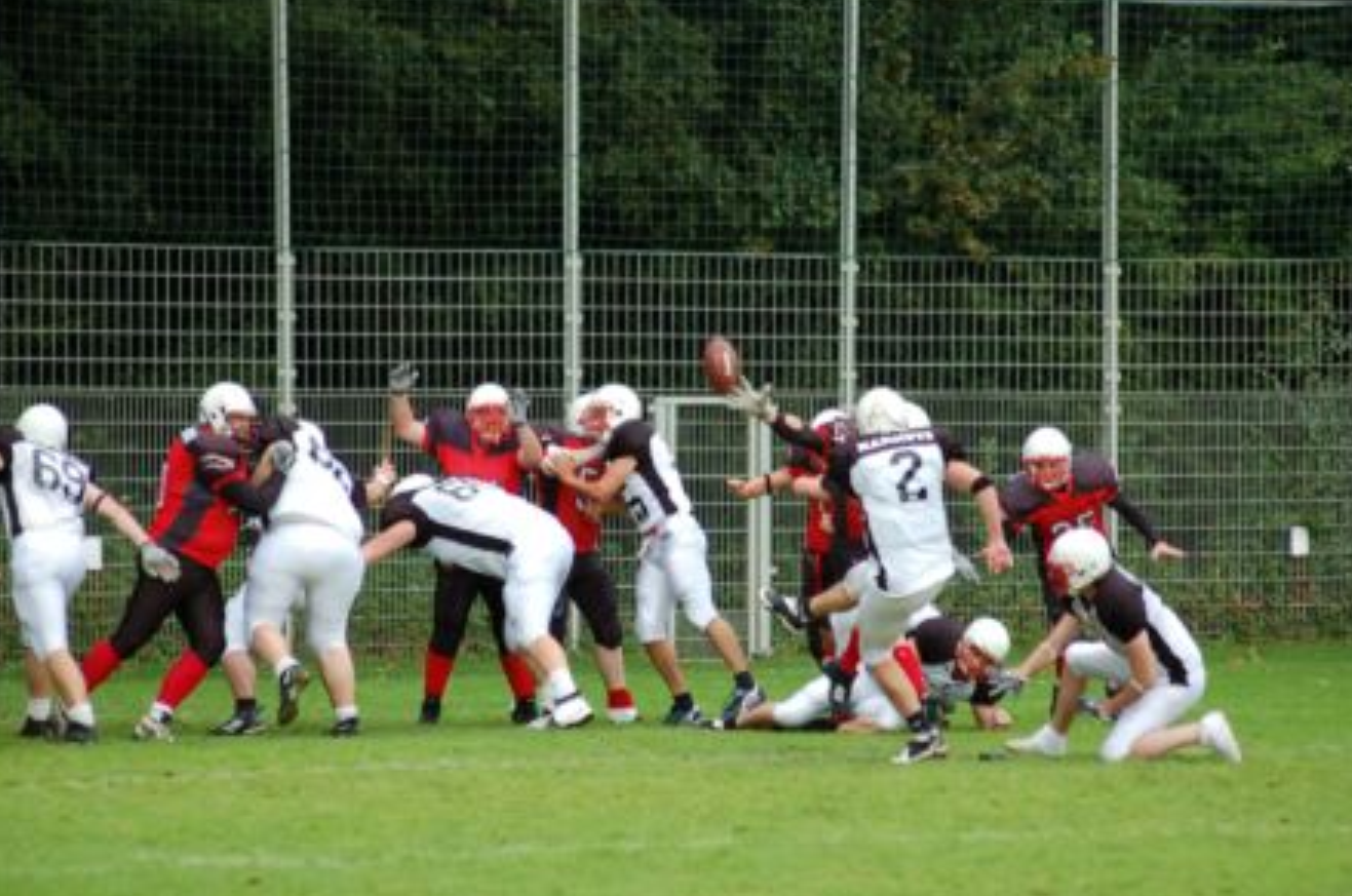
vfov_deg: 5.9
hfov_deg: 8.9
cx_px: 682
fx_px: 8697
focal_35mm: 232
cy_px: 443
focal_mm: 150
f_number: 4.5
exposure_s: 1/500
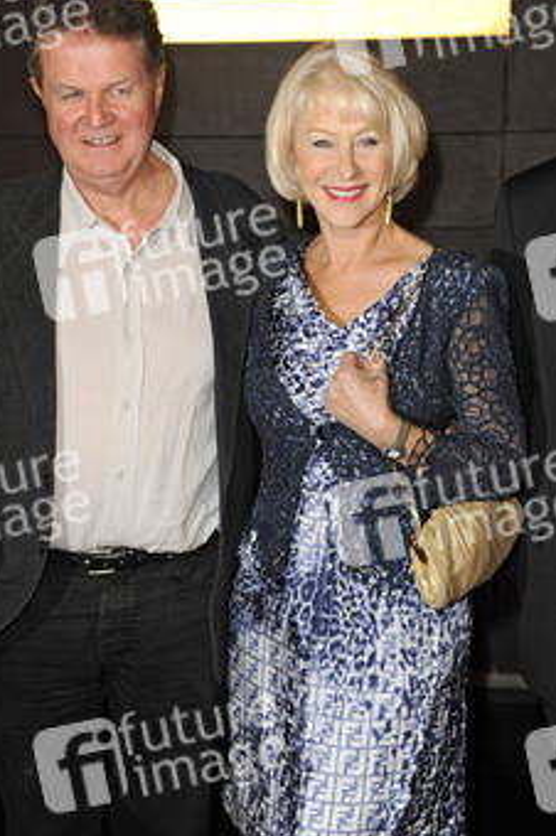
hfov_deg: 18.6
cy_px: 386
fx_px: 1694
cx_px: 231
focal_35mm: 73
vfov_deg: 27.7
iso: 800
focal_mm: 62
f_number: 5.6
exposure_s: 1/60
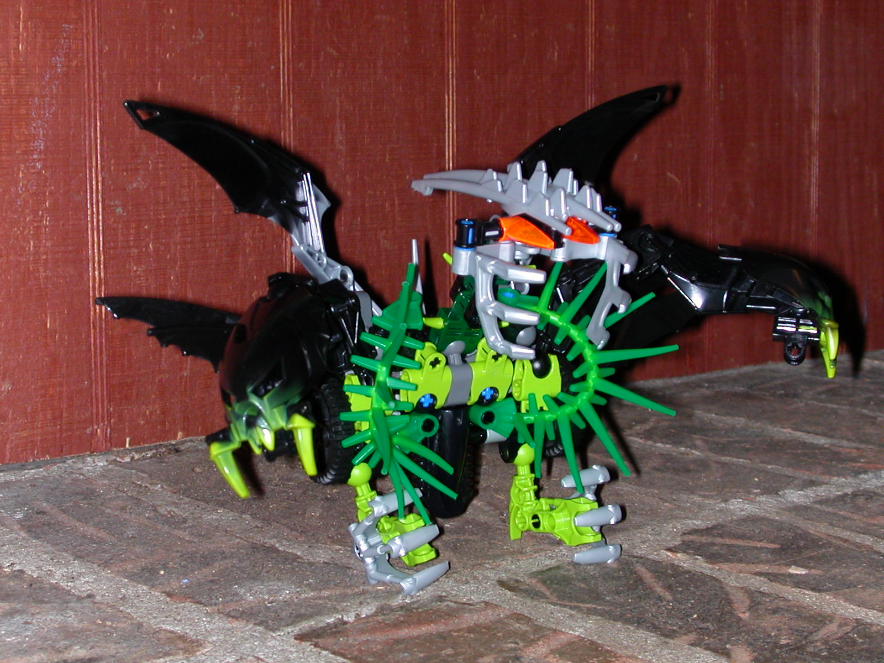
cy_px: 332
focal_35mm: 73
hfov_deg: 26.7
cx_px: 442
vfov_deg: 20.2
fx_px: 1864
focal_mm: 11.1
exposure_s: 1/59.9
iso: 100
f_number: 3.8
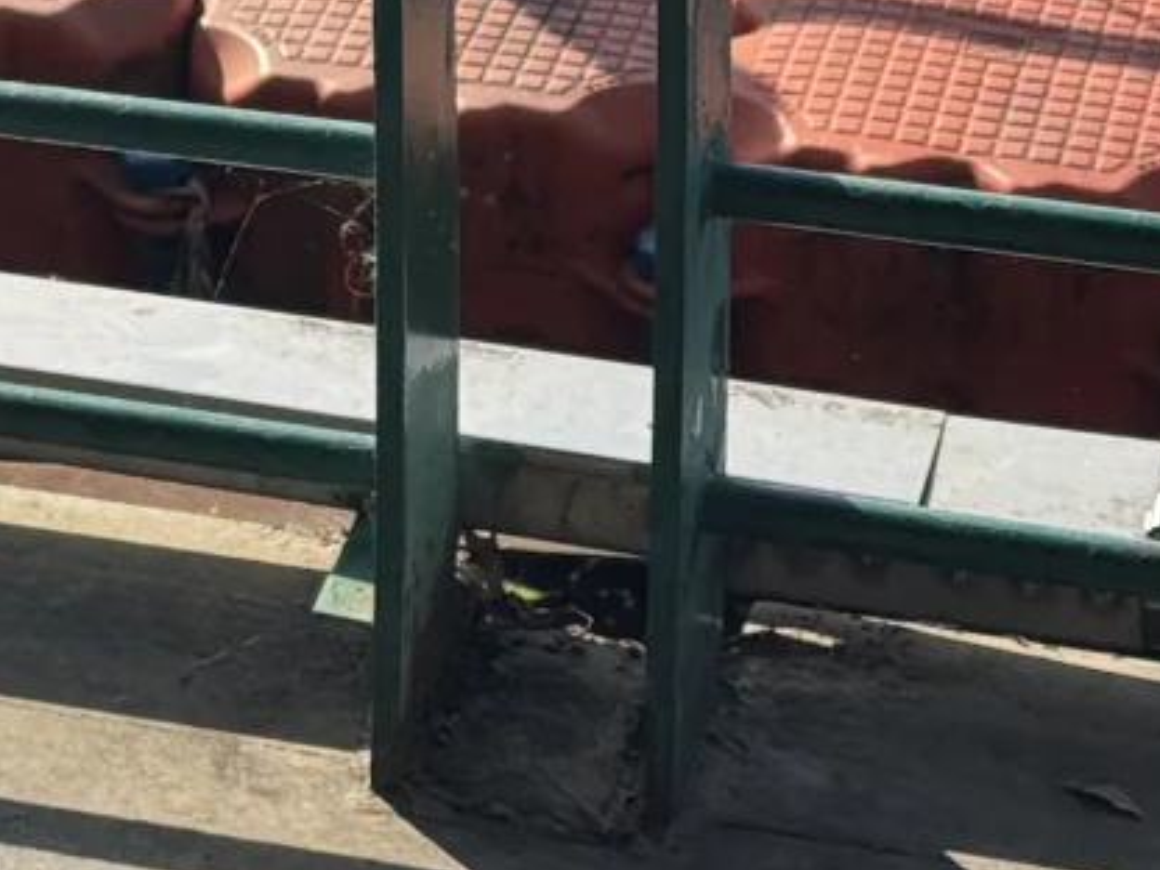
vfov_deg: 8.7
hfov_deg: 11.4
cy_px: -516
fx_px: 5563
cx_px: -633
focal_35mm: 166
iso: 64
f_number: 1.78
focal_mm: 6.76
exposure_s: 1/2045
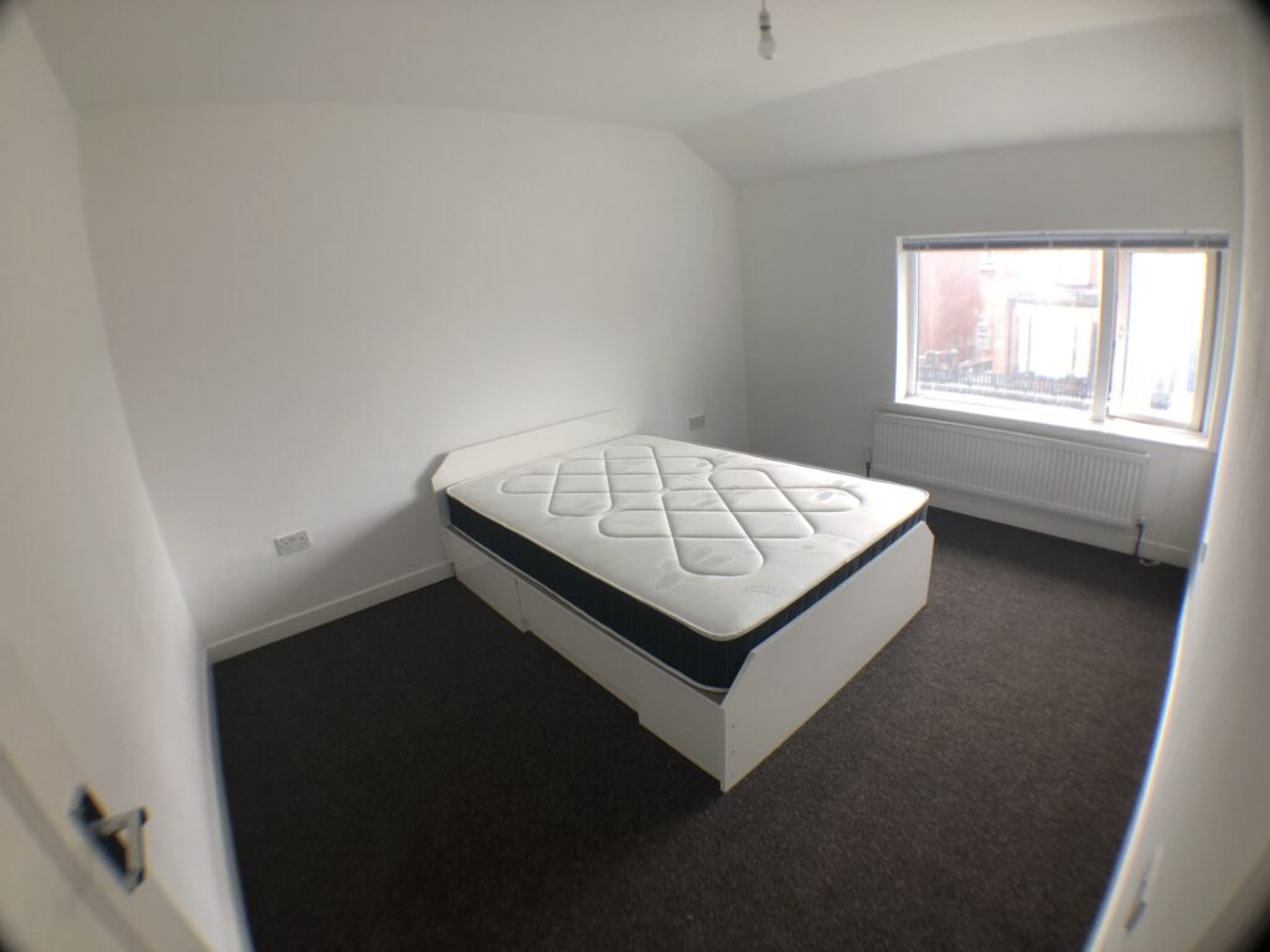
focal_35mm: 28
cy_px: 476
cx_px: 635
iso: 40
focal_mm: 4
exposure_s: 1/100
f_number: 1.8
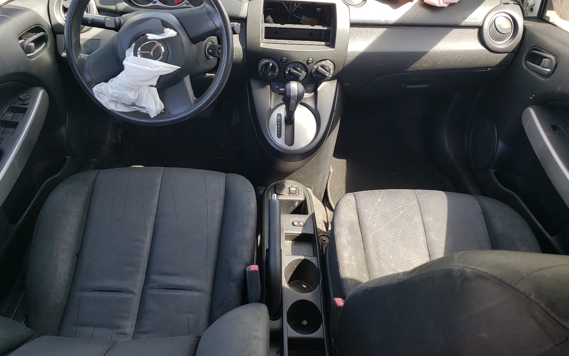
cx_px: 285
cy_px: 152
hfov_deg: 66.5
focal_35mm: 28
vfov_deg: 44.4
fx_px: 434
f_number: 1.5
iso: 50
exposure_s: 1/120
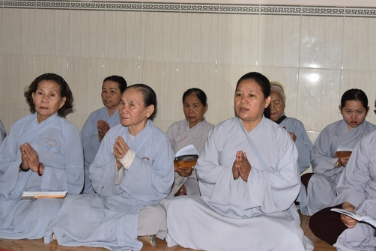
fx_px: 460
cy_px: 91
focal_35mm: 44
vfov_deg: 30.4
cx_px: 230
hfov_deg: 44.2
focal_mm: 34
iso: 100
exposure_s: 1/60
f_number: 4
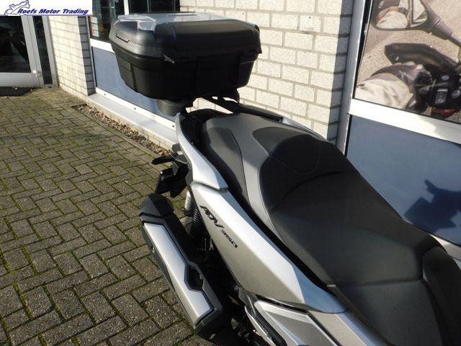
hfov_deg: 60.0
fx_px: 400
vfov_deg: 46.8
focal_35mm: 30
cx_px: 230
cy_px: 173
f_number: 3.2
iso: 125
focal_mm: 5.3
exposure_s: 1/500
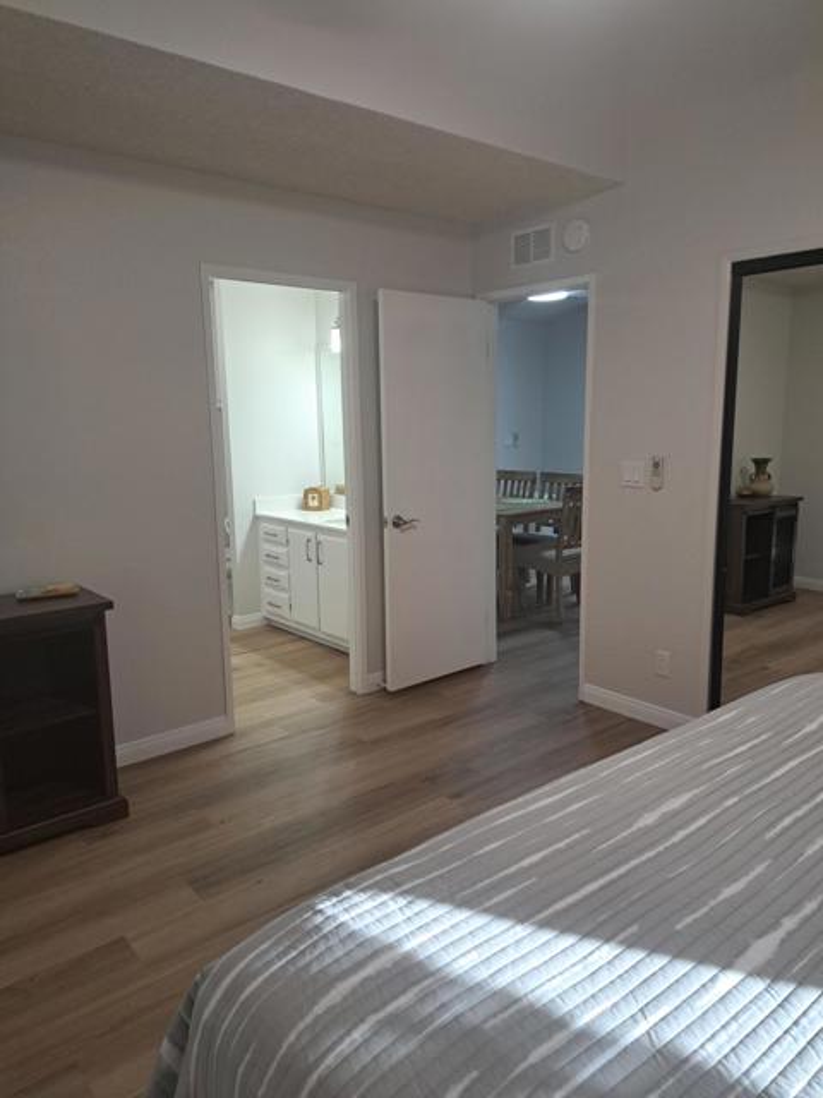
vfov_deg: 71.6
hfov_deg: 56.8
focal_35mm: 24
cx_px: 412
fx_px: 761
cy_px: 549
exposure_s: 1/60
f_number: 1.8
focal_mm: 5.23
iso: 80
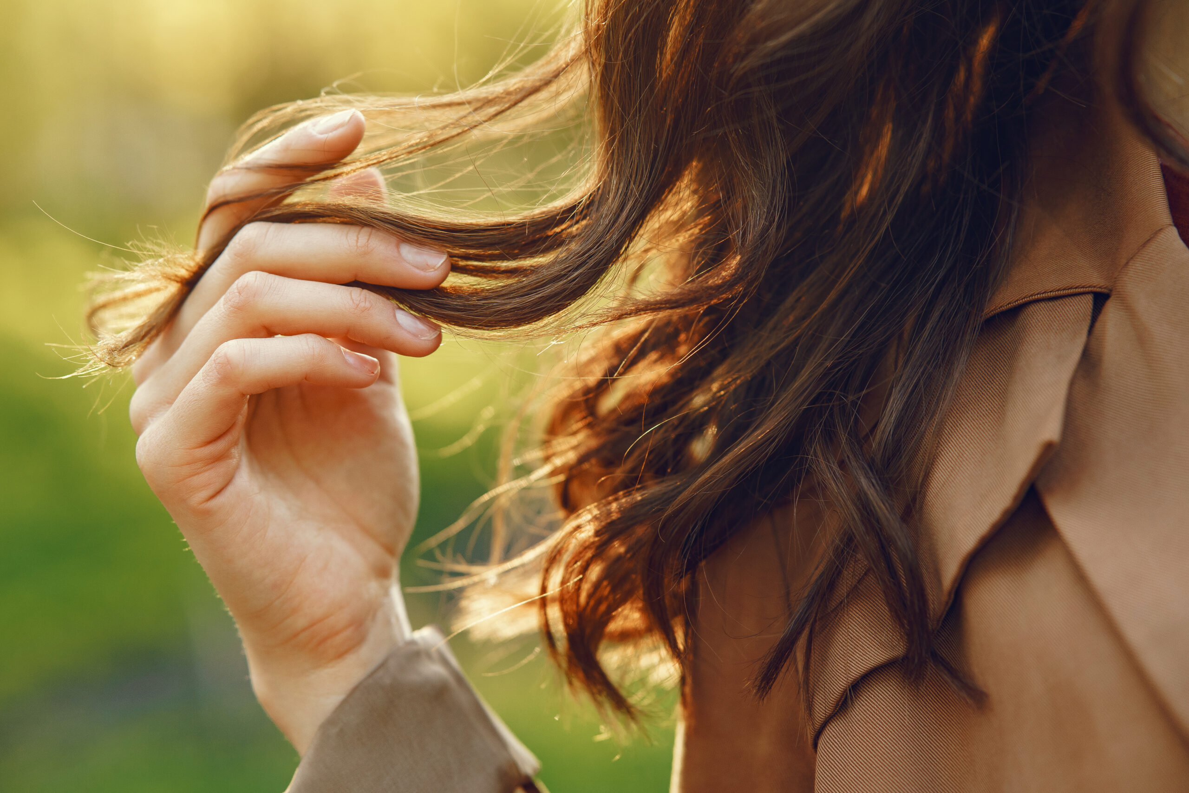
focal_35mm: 85
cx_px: 594
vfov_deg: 16.1
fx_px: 2807
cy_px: 396
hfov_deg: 23.9
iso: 800
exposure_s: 1/640
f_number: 2.8
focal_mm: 85
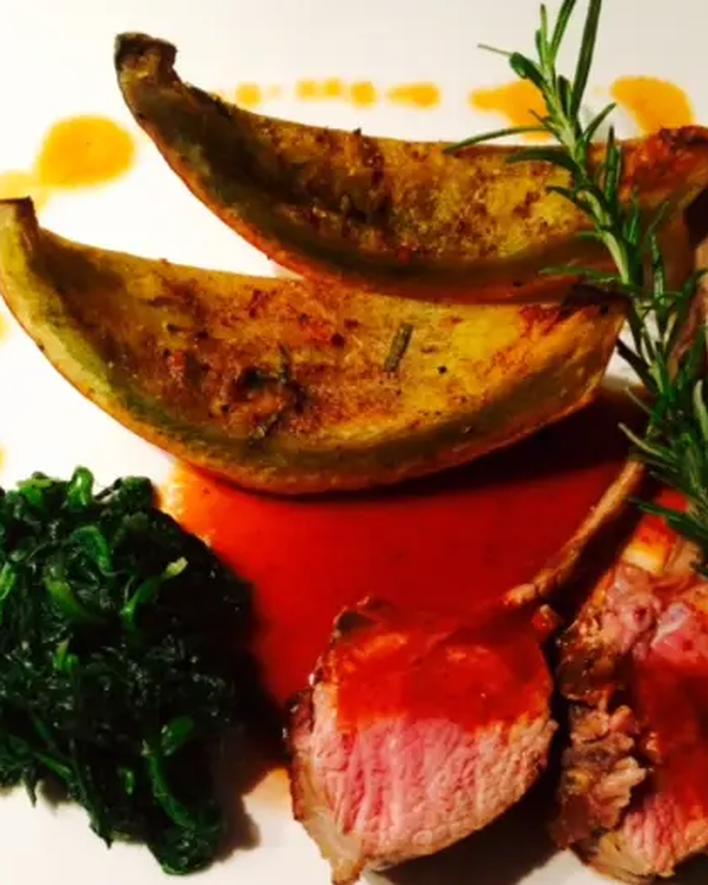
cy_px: 569
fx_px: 1022
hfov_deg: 38.2
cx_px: 388
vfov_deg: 46.3
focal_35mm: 39
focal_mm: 4.15
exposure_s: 1/33
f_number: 2.2
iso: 200
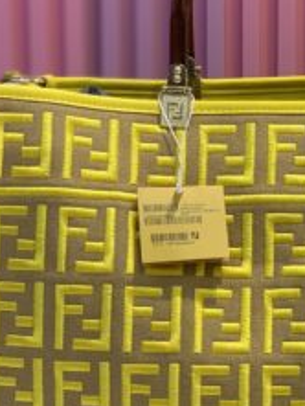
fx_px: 1584
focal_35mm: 135
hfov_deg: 11.0
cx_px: 252
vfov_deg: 14.6
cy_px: 163
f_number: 2.4
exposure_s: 1/100
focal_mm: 6
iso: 64
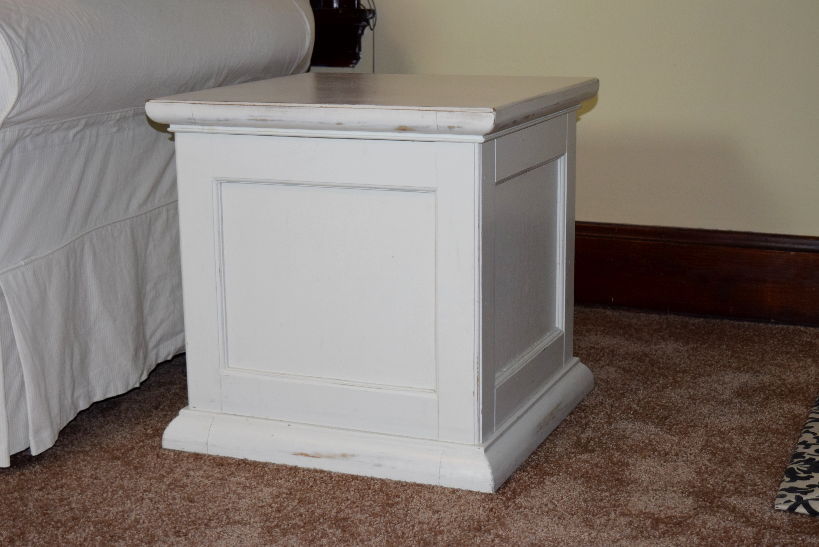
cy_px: 274
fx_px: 1366
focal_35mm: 60
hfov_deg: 33.4
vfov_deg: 22.7
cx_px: 410
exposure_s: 1/60
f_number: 4.8
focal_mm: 40
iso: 1100
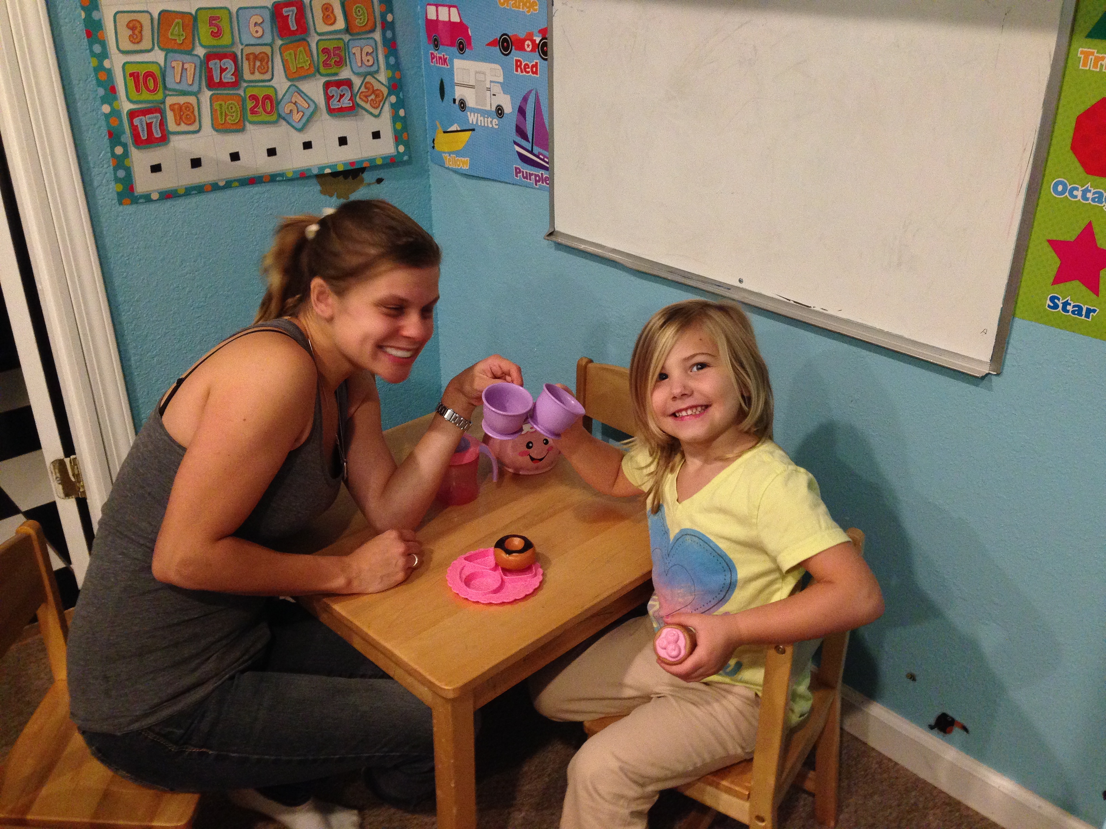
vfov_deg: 42.9
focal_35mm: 33
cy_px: 414
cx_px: 553
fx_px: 1054
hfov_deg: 55.4
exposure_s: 1/20
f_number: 2.4
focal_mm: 4.12
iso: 250
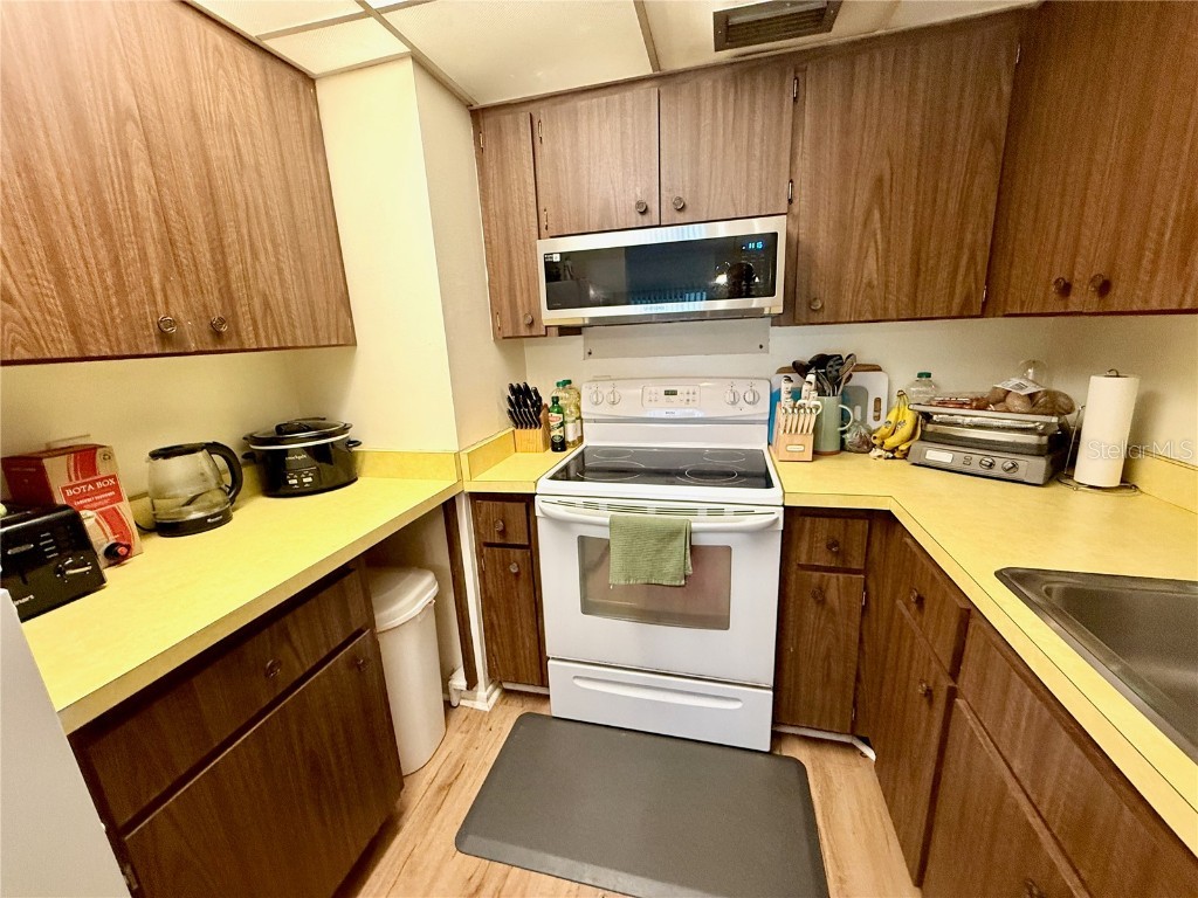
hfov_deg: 102.1
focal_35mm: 14
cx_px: 599
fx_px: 485
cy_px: 449
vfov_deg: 85.7
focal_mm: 2.22
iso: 400
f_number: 2.2
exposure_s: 1/60
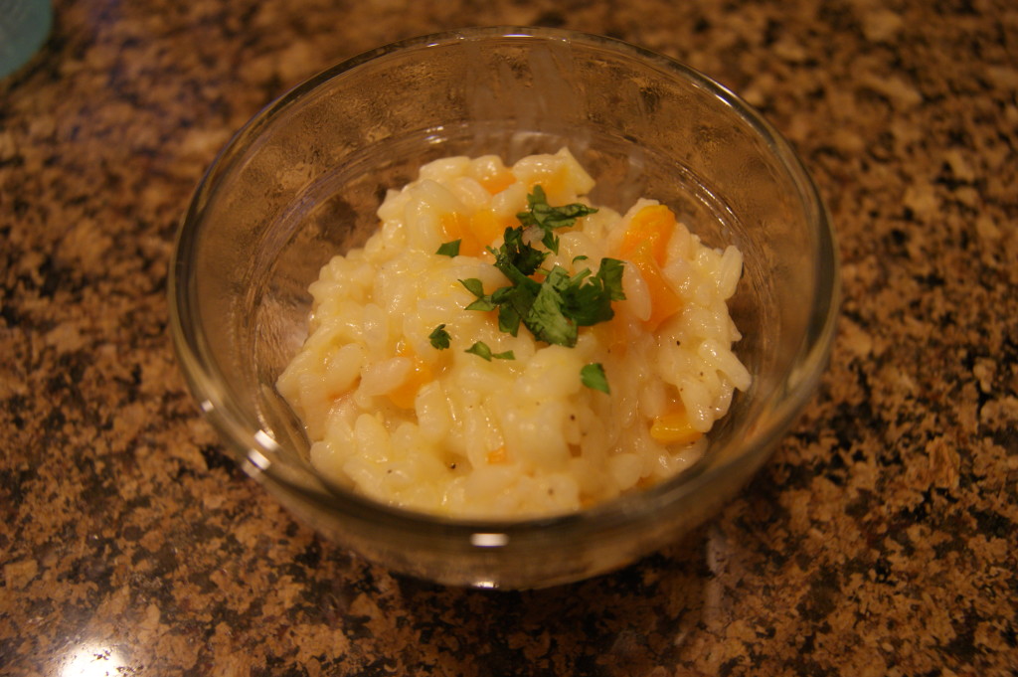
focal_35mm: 36
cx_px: 509
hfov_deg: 53.2
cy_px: 338
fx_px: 1017
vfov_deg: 36.8
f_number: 4
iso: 400
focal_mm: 24
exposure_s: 1/25
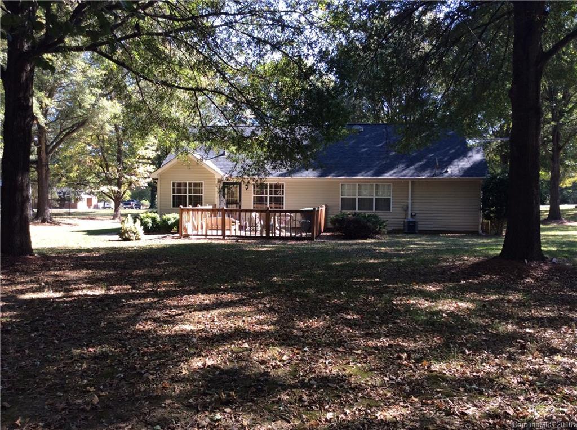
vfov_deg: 44.0
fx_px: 532
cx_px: 288
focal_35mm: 32
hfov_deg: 56.9
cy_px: 215
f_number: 2.4
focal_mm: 3.3
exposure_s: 1/130
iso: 32
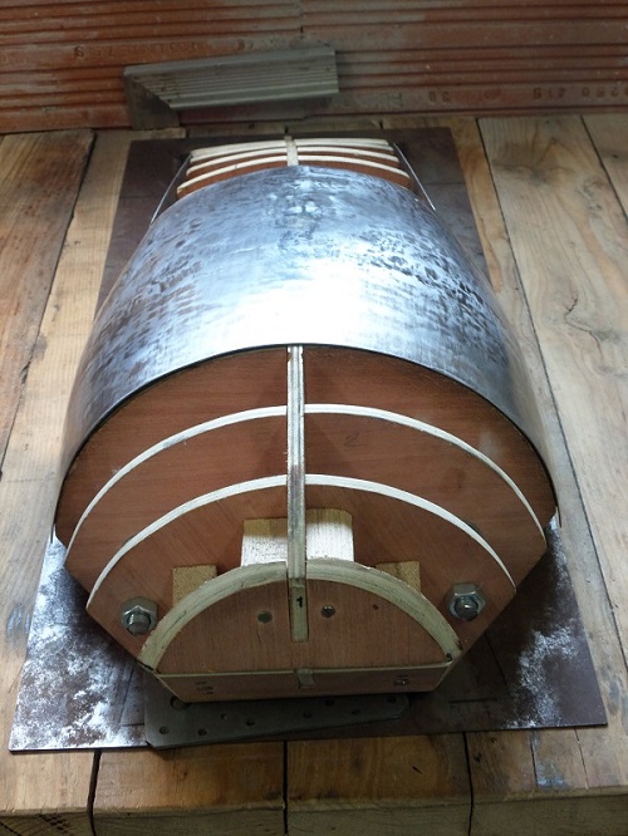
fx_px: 1281
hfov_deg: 27.5
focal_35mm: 53
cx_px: 314
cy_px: 418
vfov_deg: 36.2
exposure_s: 1/30
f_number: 4.4
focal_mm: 9.6
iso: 200
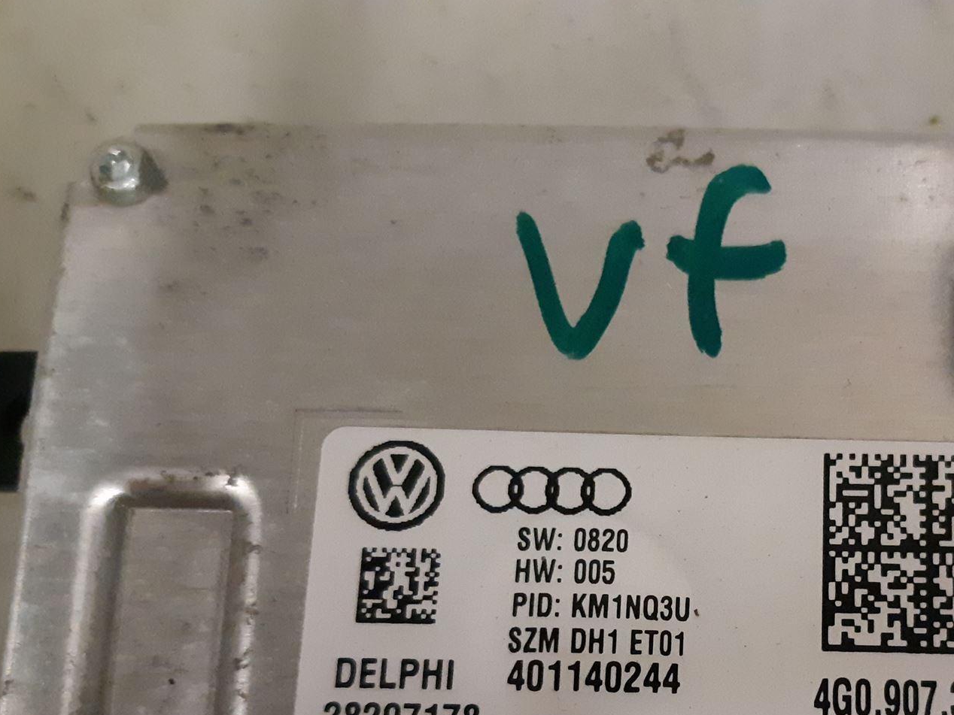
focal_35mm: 42
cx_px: 713
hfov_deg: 43.4
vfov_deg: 33.4
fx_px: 1157
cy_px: 570
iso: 800
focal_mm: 3.93
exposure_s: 1/204
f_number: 1.7
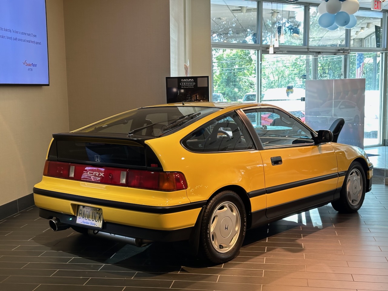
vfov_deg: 30.3
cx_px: 194
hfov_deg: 39.7
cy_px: 146
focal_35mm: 48
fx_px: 538
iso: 125
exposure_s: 1/60
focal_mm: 6.86
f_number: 1.78
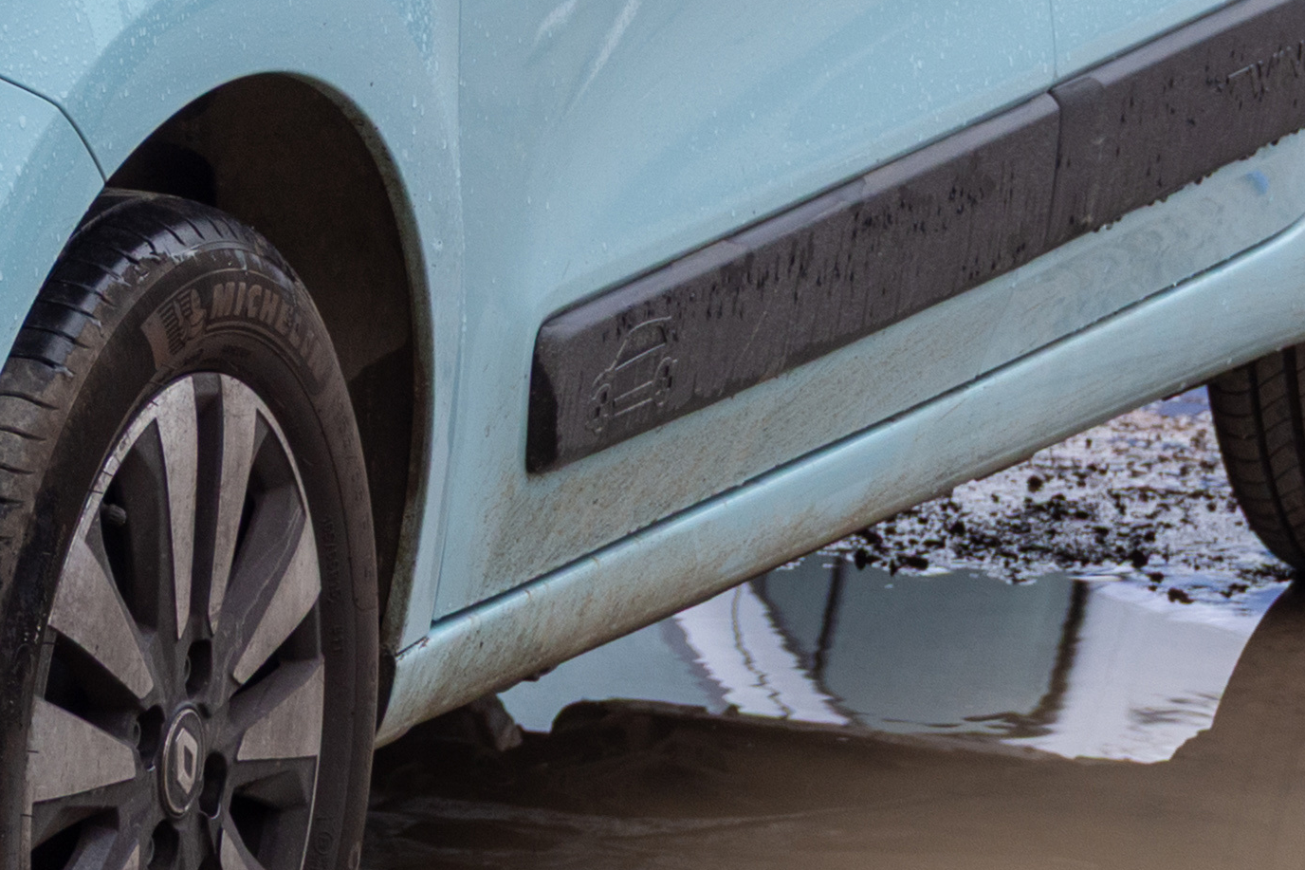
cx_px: -504
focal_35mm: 327
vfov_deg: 4.2
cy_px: -462
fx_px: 11851
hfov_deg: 6.2
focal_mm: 50
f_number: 5.6
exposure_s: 1/125
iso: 100
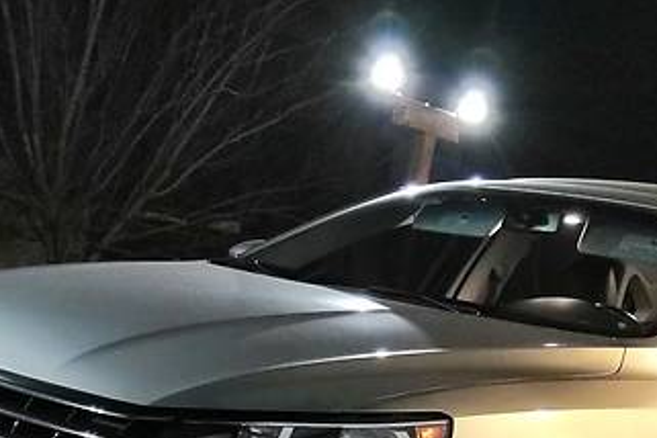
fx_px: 1277
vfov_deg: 18.3
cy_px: 544
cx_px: 377
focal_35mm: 70
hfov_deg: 28.8
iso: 3200
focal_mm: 4
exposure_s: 1/13
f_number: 1.8
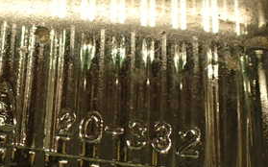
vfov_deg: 17.8
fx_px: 533
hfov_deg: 27.2
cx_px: 24
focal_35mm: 73
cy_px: 108
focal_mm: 5.79
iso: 160
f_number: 2.4
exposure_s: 1/60
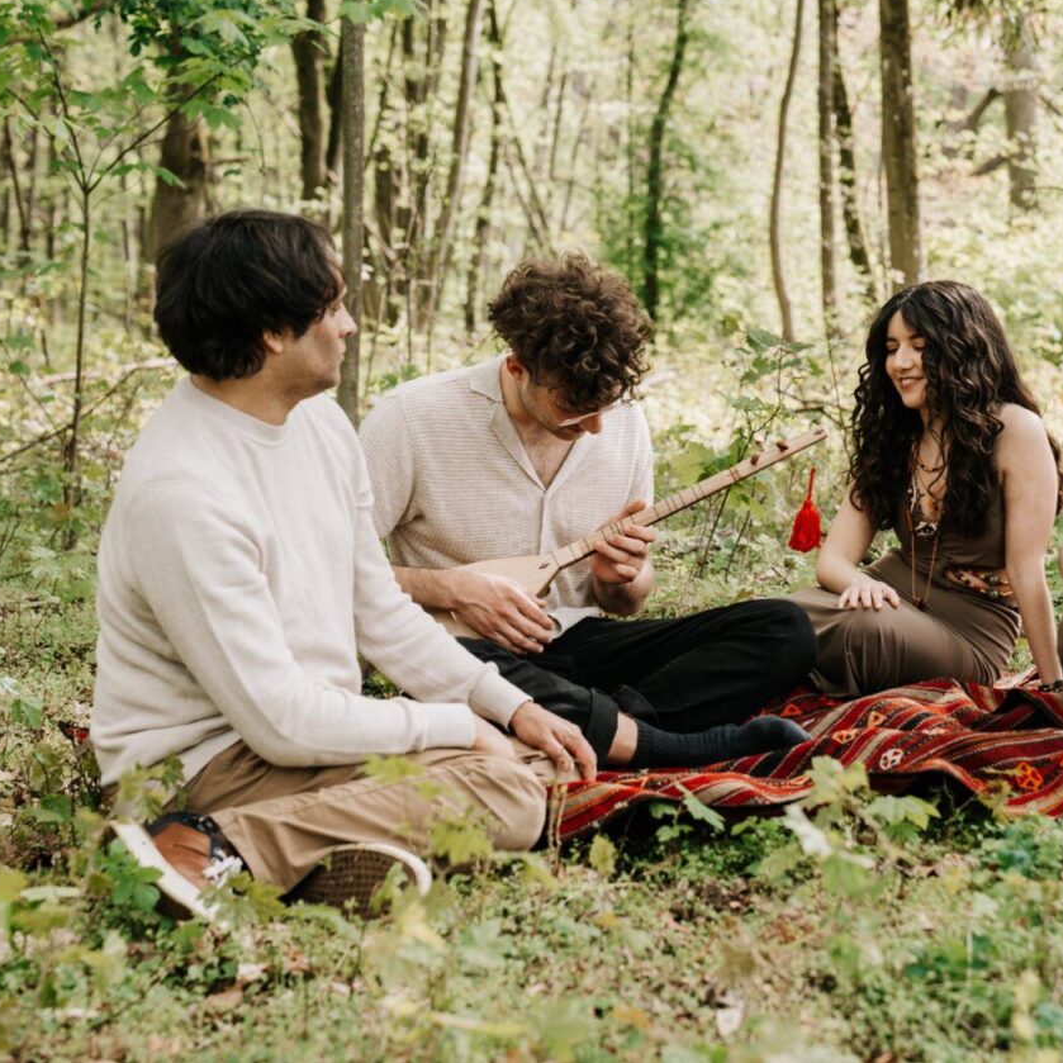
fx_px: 2432
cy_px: 524
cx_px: 730
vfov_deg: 24.7
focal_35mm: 70
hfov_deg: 24.5
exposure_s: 1/125
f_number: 3.5
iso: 100
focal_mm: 54
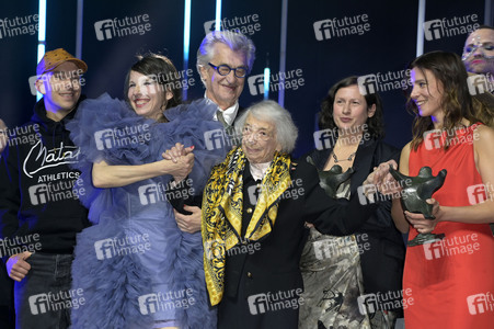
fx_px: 1344
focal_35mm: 98
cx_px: 247
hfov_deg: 20.8
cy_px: 164
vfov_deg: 13.9
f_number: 5.6
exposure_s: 1/80
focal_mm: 98
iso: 800
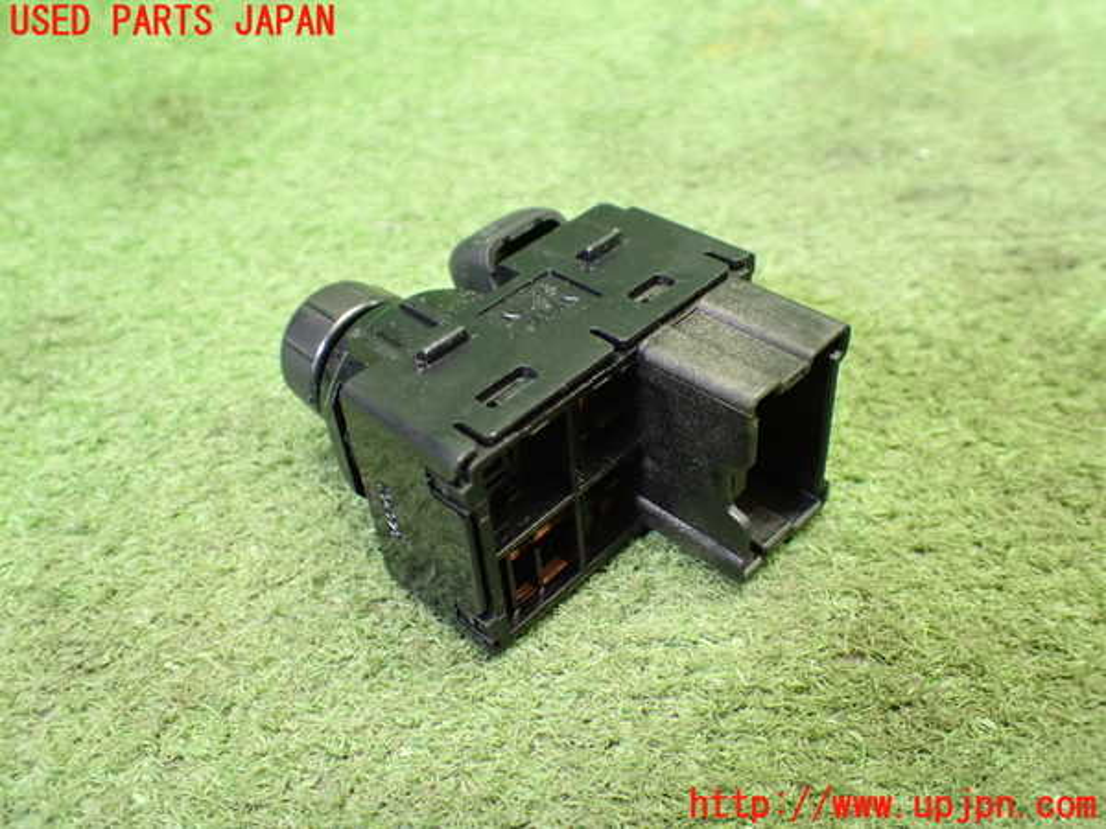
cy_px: 414
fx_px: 1022
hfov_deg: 56.8
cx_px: 553
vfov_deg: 44.2
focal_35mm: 32
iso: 800
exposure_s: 1/40
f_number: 2.4
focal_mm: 5.79
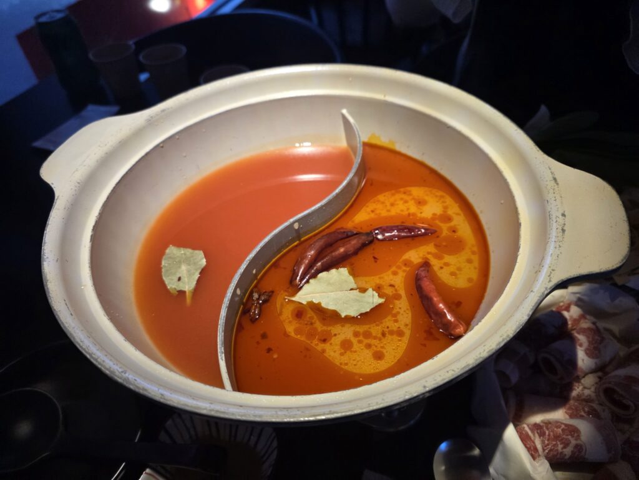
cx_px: 320
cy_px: 240
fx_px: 425
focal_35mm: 23
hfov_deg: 73.9
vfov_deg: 58.9
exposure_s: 1/120
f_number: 1.7
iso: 640
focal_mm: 6.3
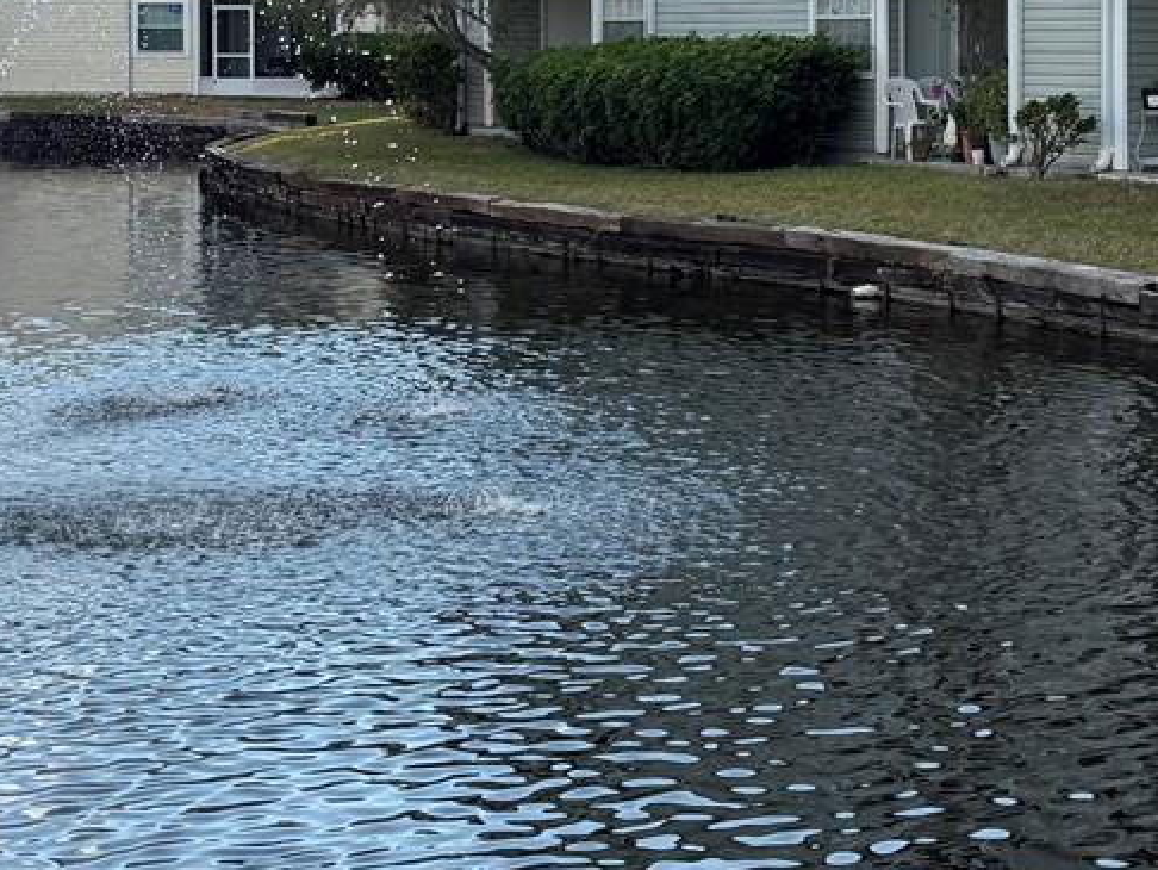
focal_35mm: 79
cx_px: 853
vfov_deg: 18.4
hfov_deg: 24.5
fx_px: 2644
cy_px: 107
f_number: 1.78
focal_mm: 6.76
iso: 100
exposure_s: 1/3584
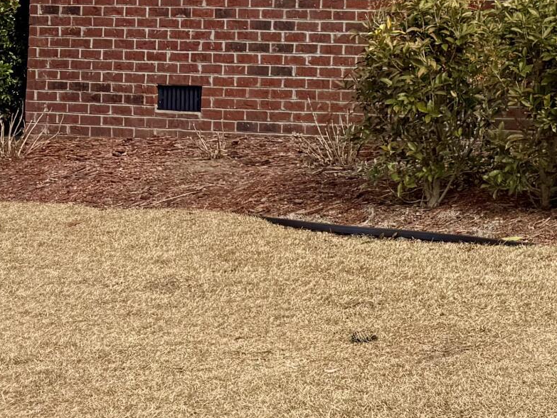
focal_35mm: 92
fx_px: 1480
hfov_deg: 17.4
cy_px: -152
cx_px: 1003
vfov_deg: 15.2
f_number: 1.78
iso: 80
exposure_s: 1/4673
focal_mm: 6.76
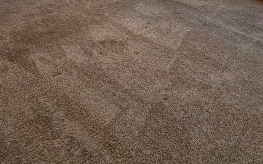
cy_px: -50
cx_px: 96
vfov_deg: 30.2
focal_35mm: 33
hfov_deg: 57.3
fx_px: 236
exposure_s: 1/60.2
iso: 250
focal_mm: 2.2
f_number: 2.2
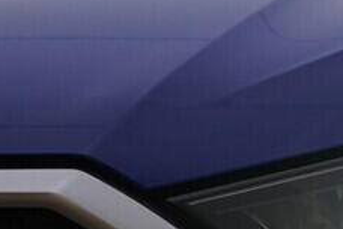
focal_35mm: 227
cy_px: 399
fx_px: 2163
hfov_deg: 8.4
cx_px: 788
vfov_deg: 6.0
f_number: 5.6
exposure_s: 1/125
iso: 125
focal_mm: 24
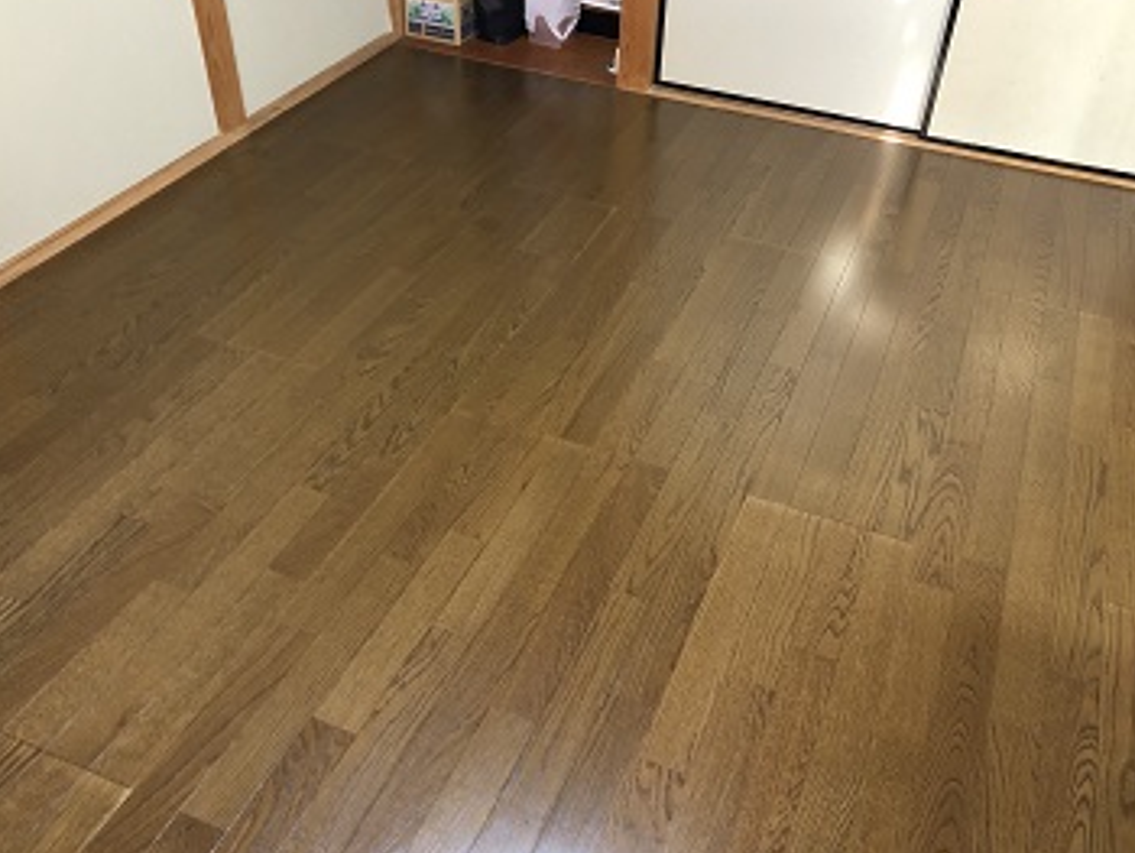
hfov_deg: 56.8
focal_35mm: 32
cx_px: 590
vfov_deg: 44.2
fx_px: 1050
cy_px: 438
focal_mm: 4
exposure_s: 1/15
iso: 64
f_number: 1.8
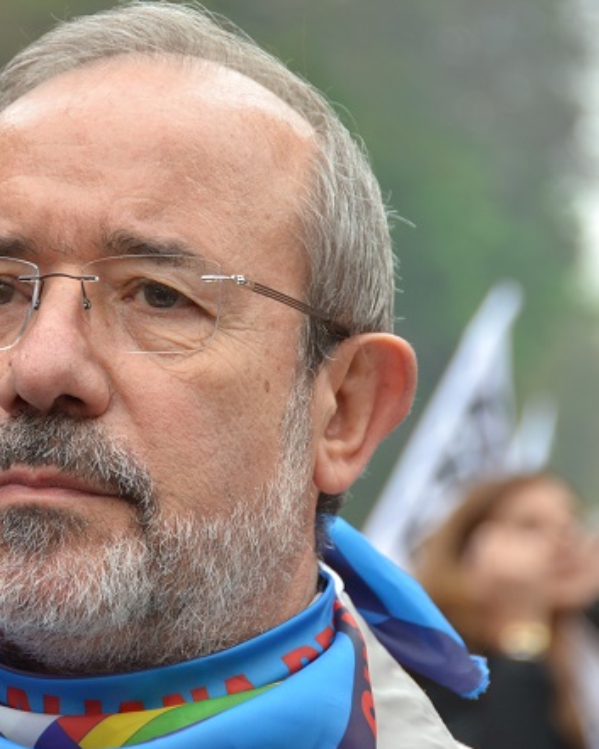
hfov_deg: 8.0
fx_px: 4253
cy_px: 374
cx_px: 112
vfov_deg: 10.1
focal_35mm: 192
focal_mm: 90
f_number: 5.3
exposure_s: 1/250
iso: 400
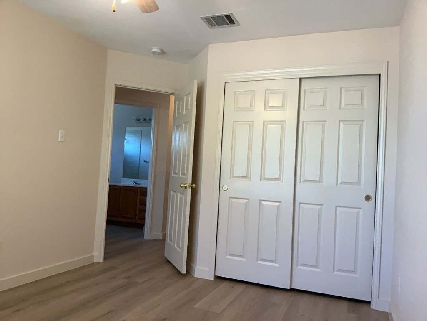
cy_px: 160
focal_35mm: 27
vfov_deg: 51.4
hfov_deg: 65.3
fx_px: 333
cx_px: 214
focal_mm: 3
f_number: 1.8
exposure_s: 1/100
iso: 125
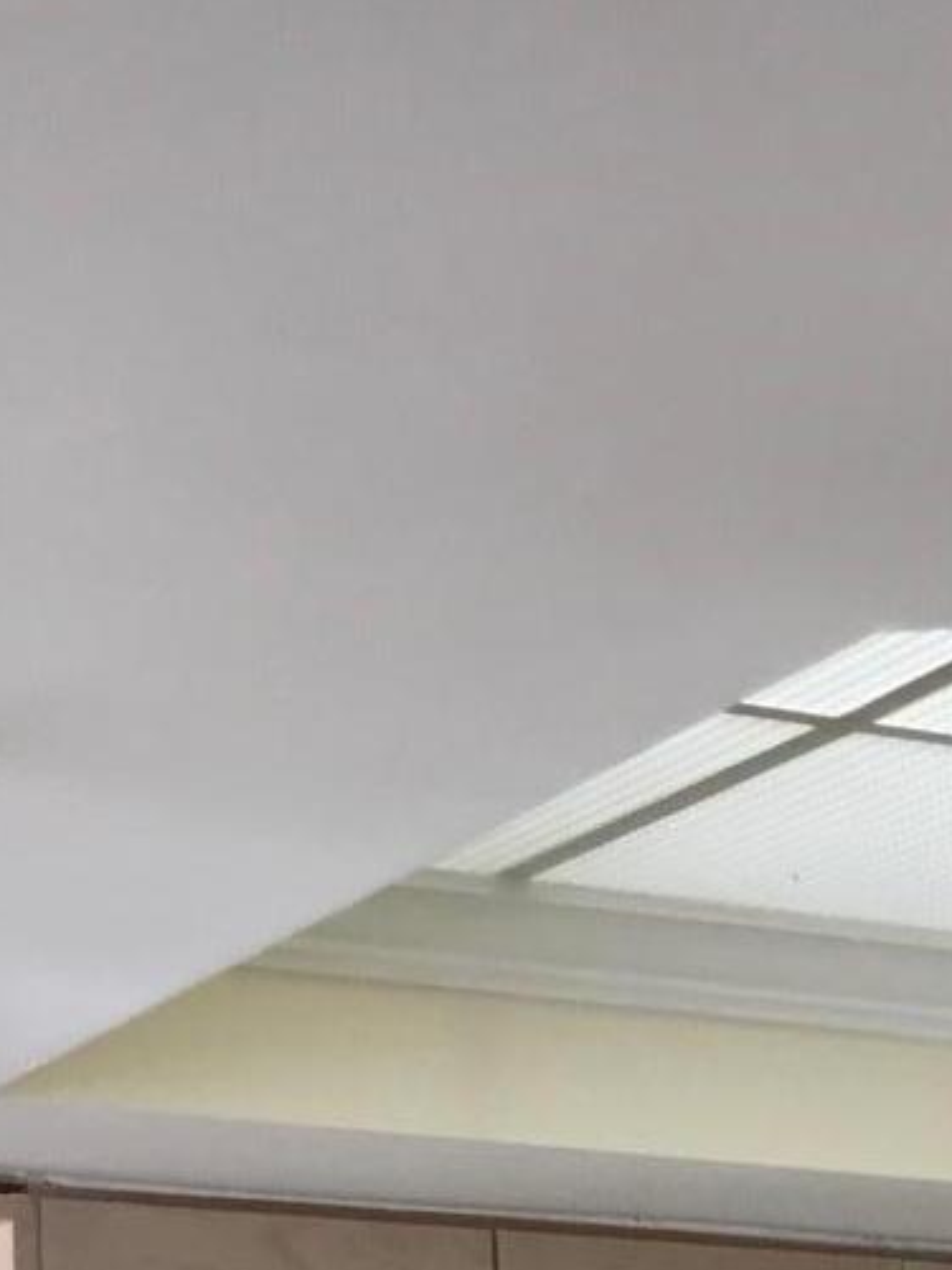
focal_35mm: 112
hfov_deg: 12.3
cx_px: 1607
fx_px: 4107
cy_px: 2083
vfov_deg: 15.7
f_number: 1.8
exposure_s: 1/120
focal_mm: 3.99
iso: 25
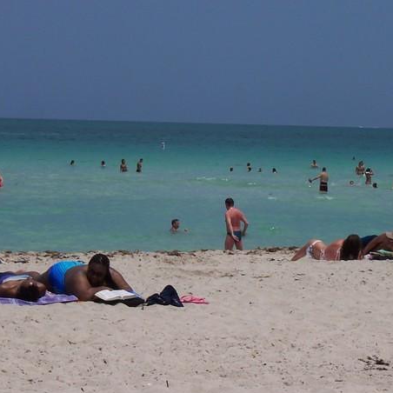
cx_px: 205
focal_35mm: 139
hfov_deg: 12.6
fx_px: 1785
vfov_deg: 12.6
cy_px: 208
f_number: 9.5
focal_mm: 16.8
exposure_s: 1/750
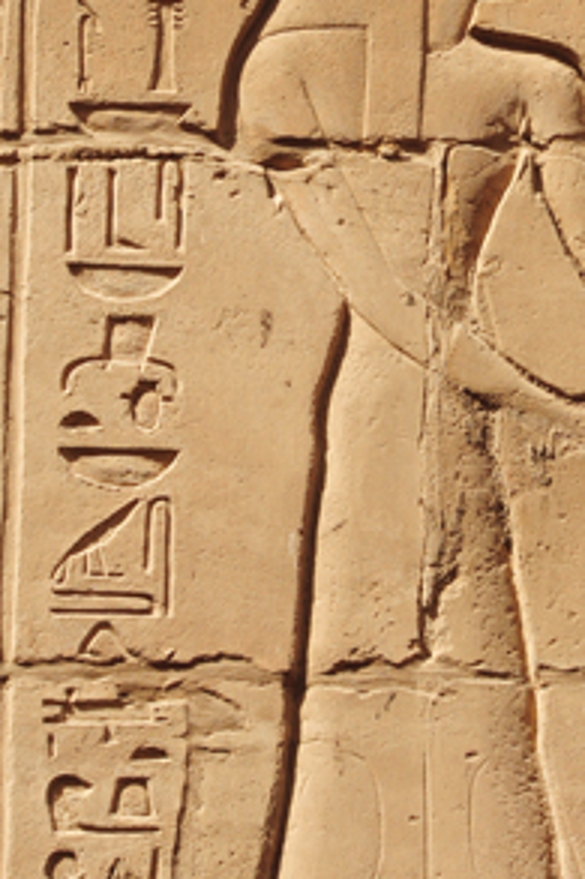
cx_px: 492
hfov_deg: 4.3
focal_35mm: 320
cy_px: 260
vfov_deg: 6.4
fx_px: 7809
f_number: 11
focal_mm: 125
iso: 800
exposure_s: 1/500
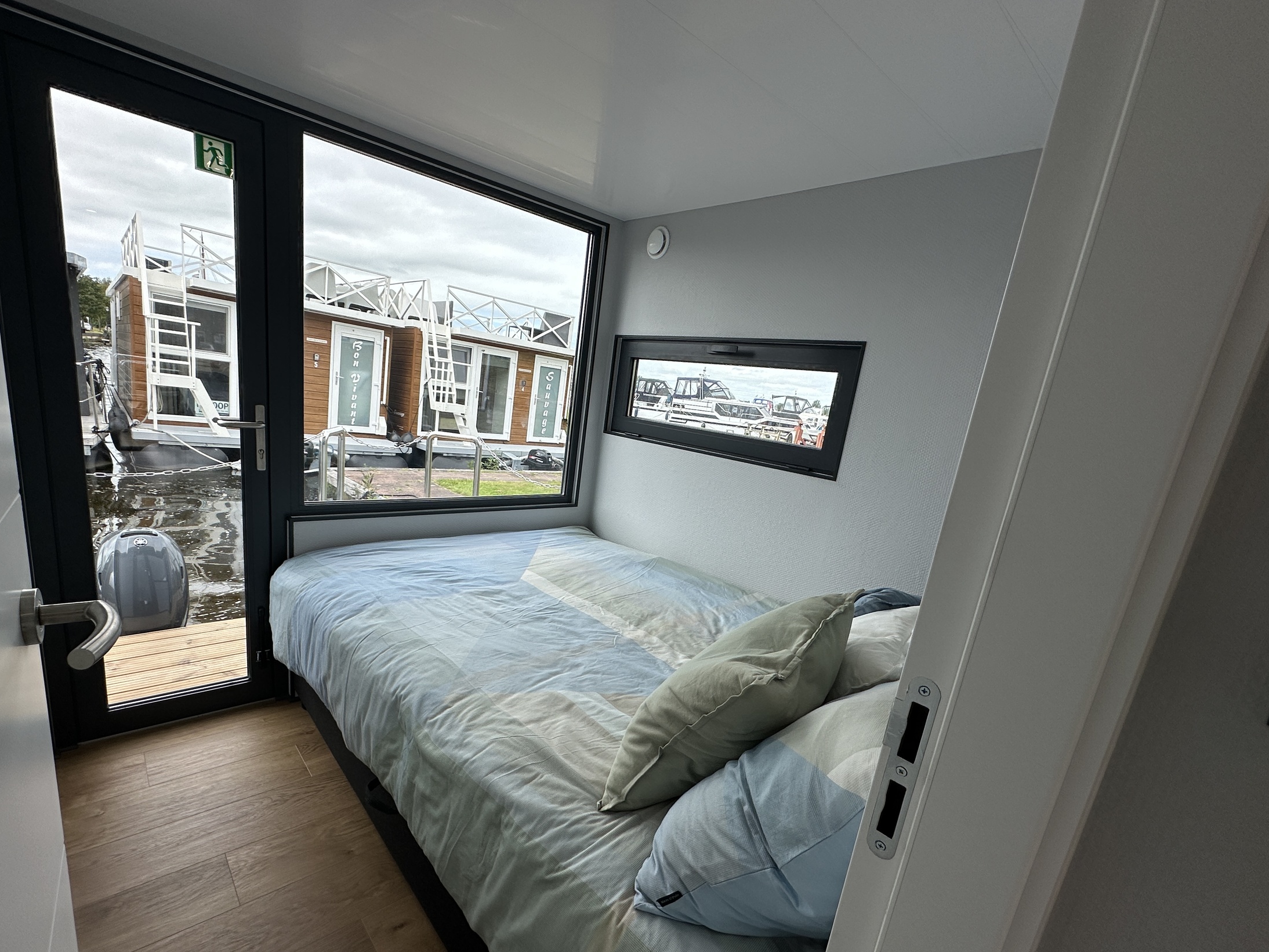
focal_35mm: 16
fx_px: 587
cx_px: 594
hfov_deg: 94.4
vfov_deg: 77.8
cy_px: 532
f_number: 2.2
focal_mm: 2.22
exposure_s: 1/963
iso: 50
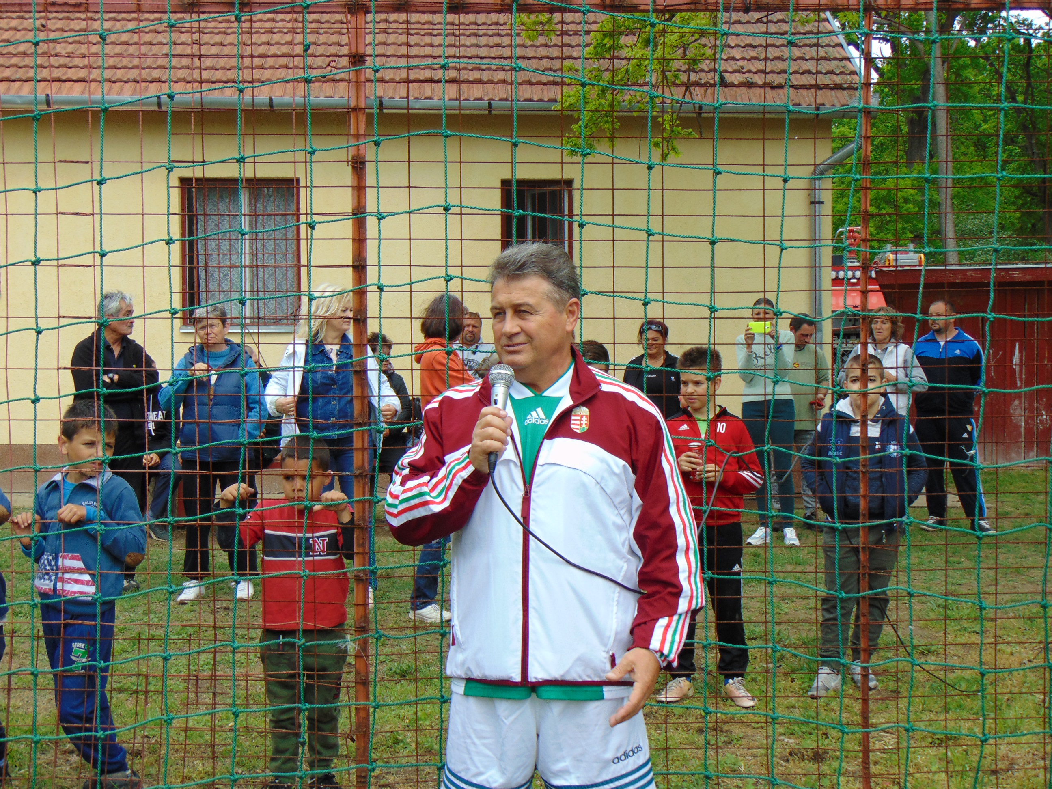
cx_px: 526
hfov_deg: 38.2
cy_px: 394
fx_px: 1520
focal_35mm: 50
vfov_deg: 29.1
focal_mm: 9
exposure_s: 1/500
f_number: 3.5
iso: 80
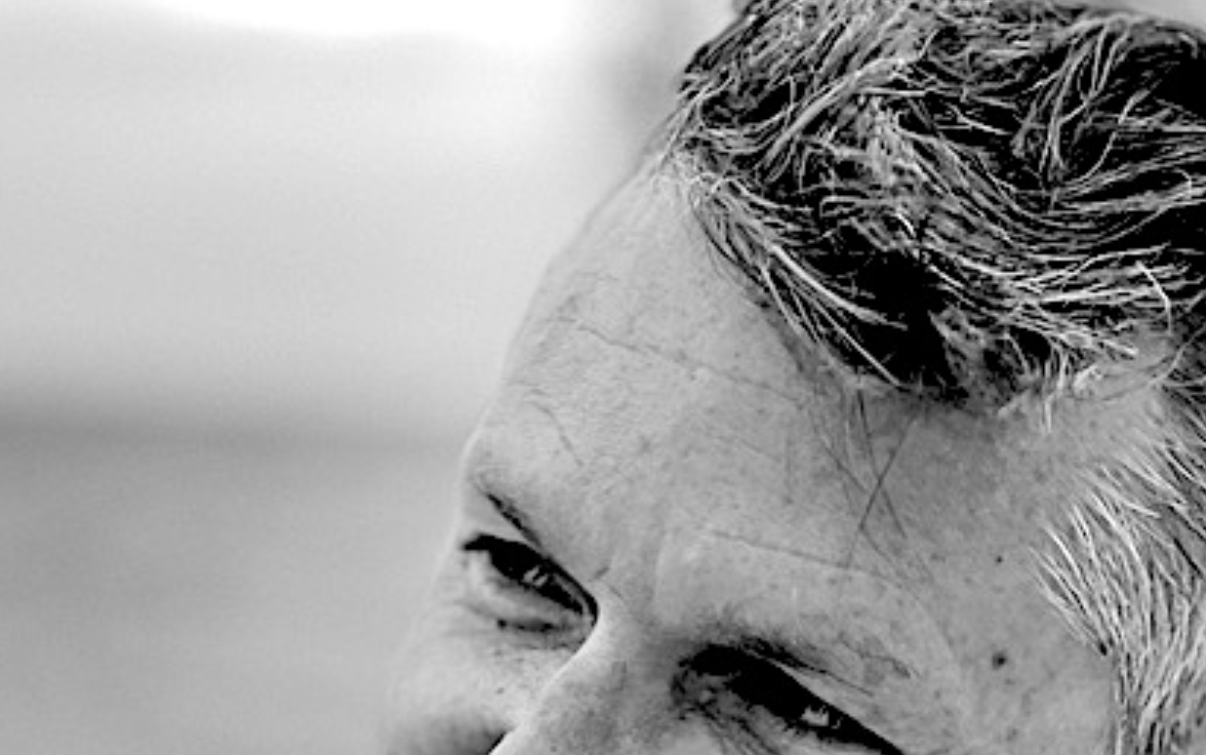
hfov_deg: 13.8
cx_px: 688
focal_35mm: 152
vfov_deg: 8.6
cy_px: 691
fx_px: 4999
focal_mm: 9
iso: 250
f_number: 2.8
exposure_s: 1/40
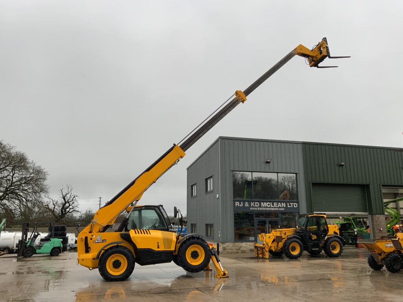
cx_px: 202
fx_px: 338
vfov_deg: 48.2
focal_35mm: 29
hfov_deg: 61.7
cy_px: 151
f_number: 1.8
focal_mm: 3
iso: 50
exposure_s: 1/122
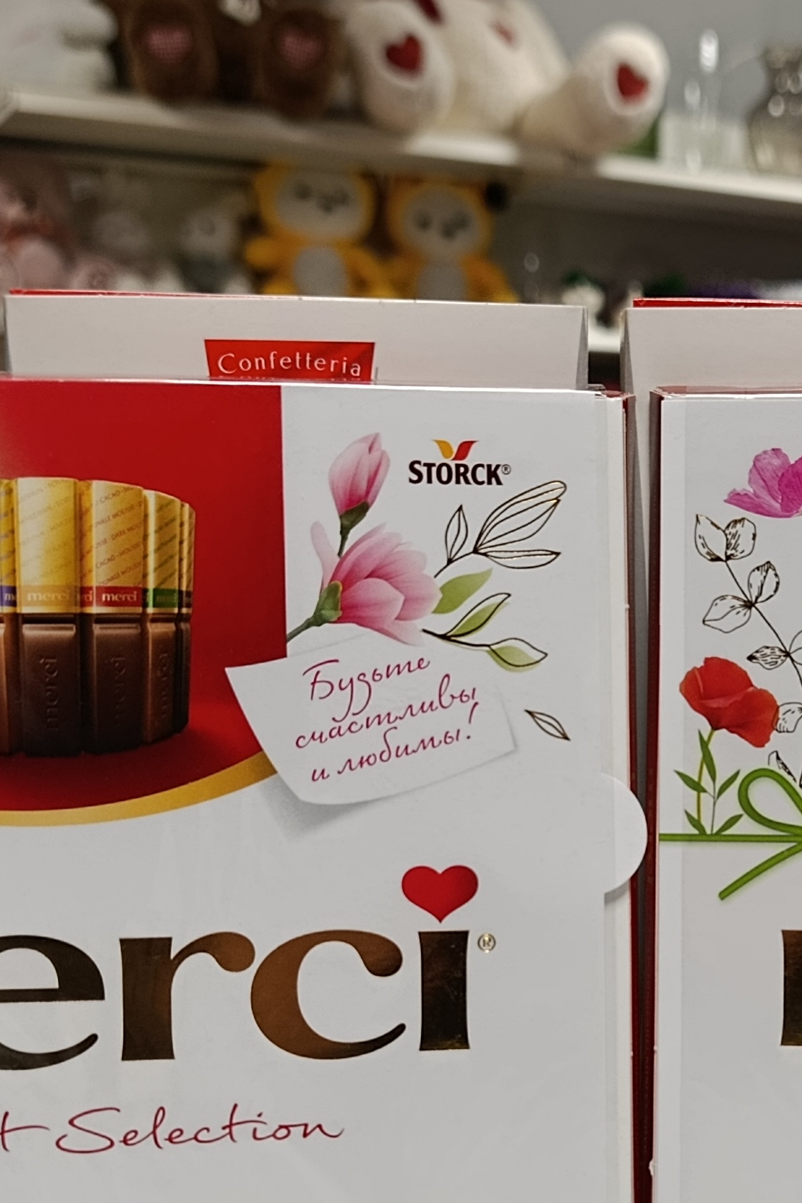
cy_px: 834
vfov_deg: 37.0
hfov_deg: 25.0
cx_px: 662
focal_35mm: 53
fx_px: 1771
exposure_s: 1/100
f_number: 1.65
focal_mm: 6.11
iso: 384
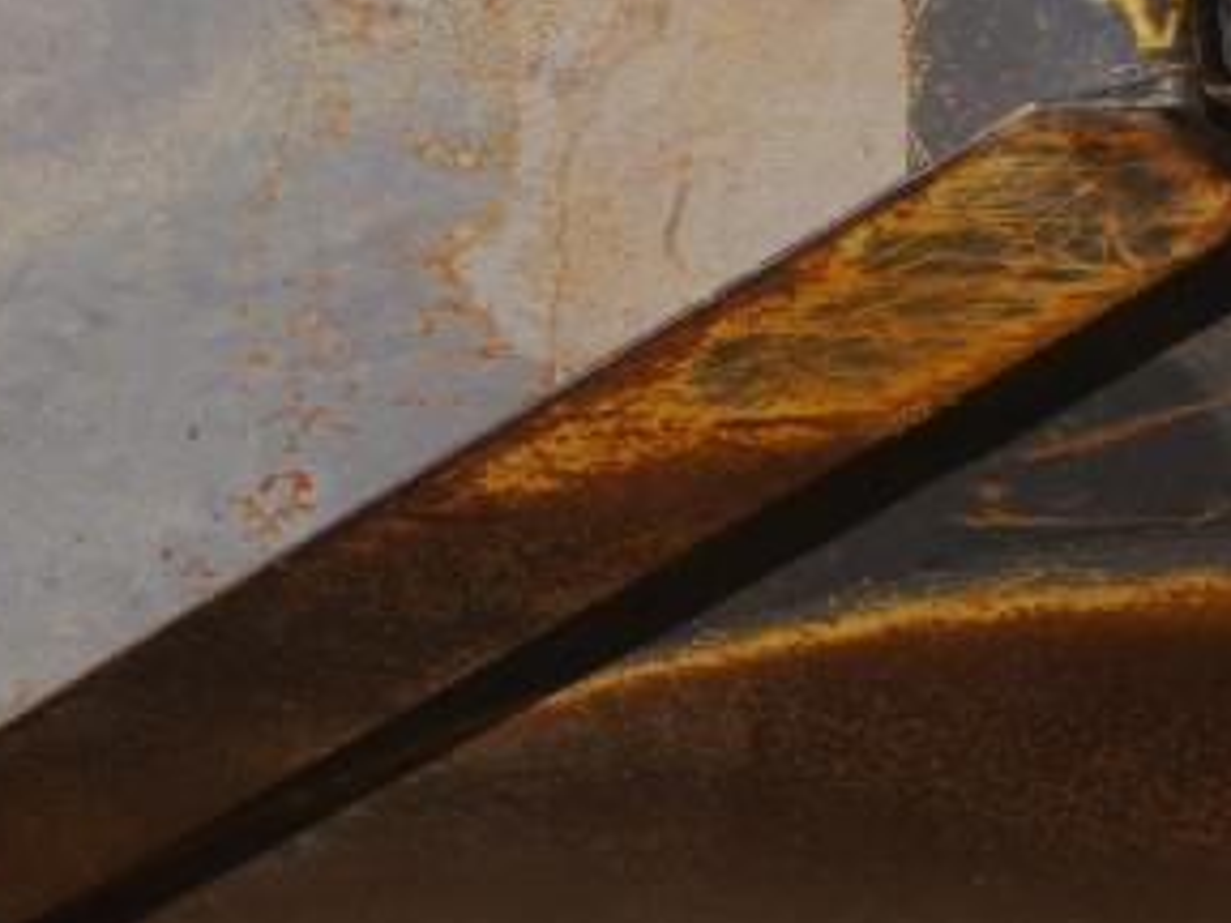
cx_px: 829
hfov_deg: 14.6
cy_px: -278
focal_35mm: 135
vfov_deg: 10.7
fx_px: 4801
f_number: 9
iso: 160
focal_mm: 19
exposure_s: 1/400
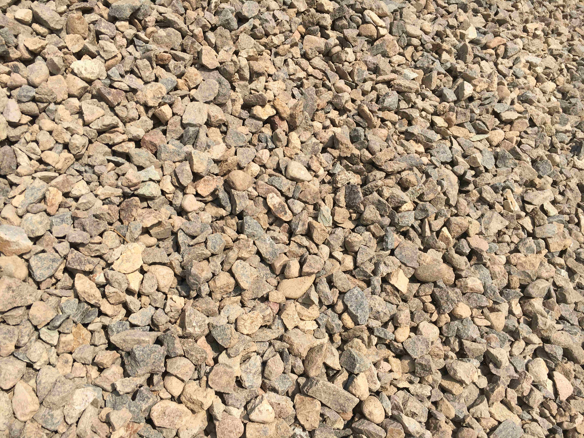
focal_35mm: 29
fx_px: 489
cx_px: 292
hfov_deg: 61.7
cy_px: 219
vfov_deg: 48.2
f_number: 2.2
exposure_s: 1/2481
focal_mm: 4.15
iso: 25
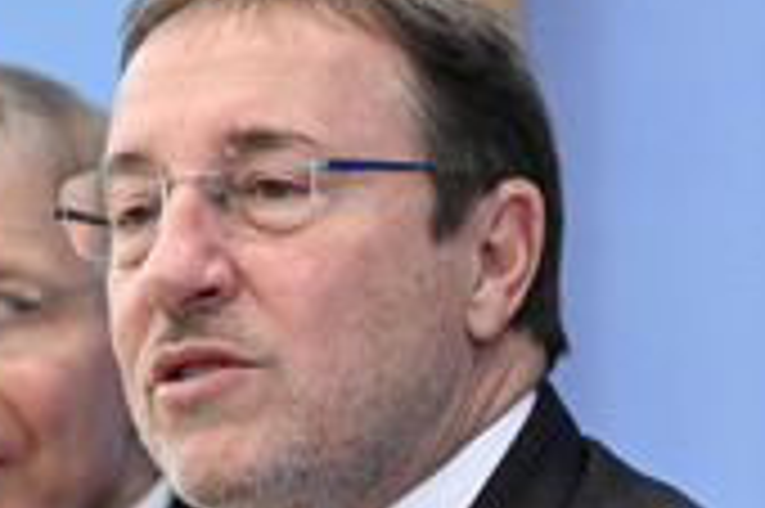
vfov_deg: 3.2
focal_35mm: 424
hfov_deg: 4.9
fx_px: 9001
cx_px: 371
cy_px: 468
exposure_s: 1/400
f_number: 5.6
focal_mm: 160
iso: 2500
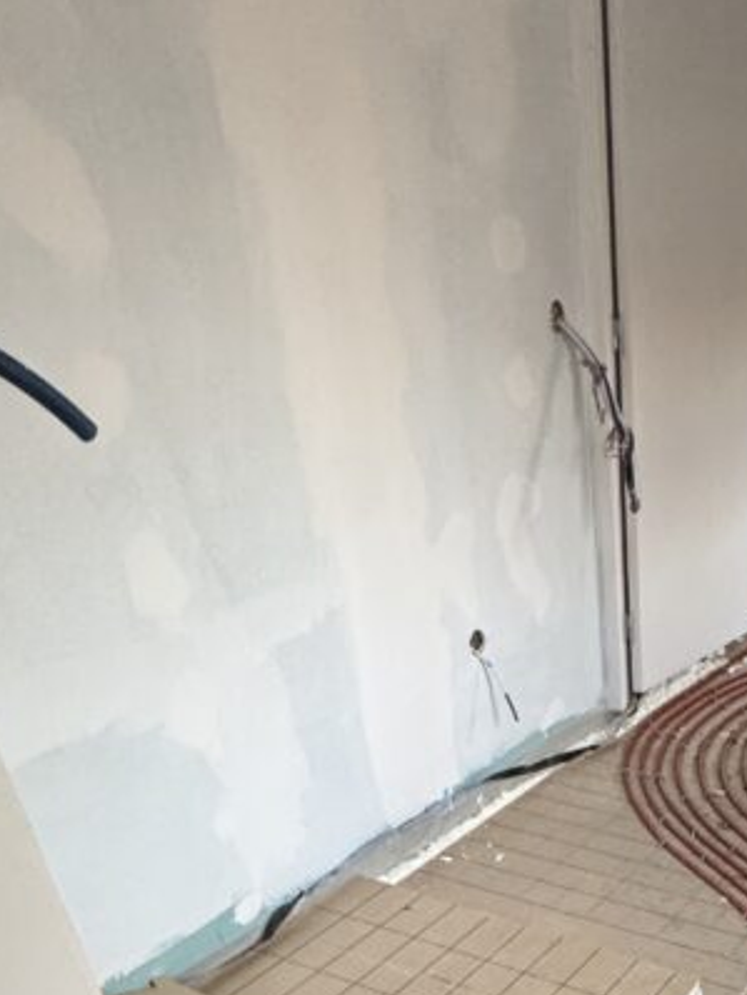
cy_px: 948
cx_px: 745
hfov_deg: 35.9
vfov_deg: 45.1
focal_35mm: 36
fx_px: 1035
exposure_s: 1/60
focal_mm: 2.22
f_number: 2.2
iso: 500
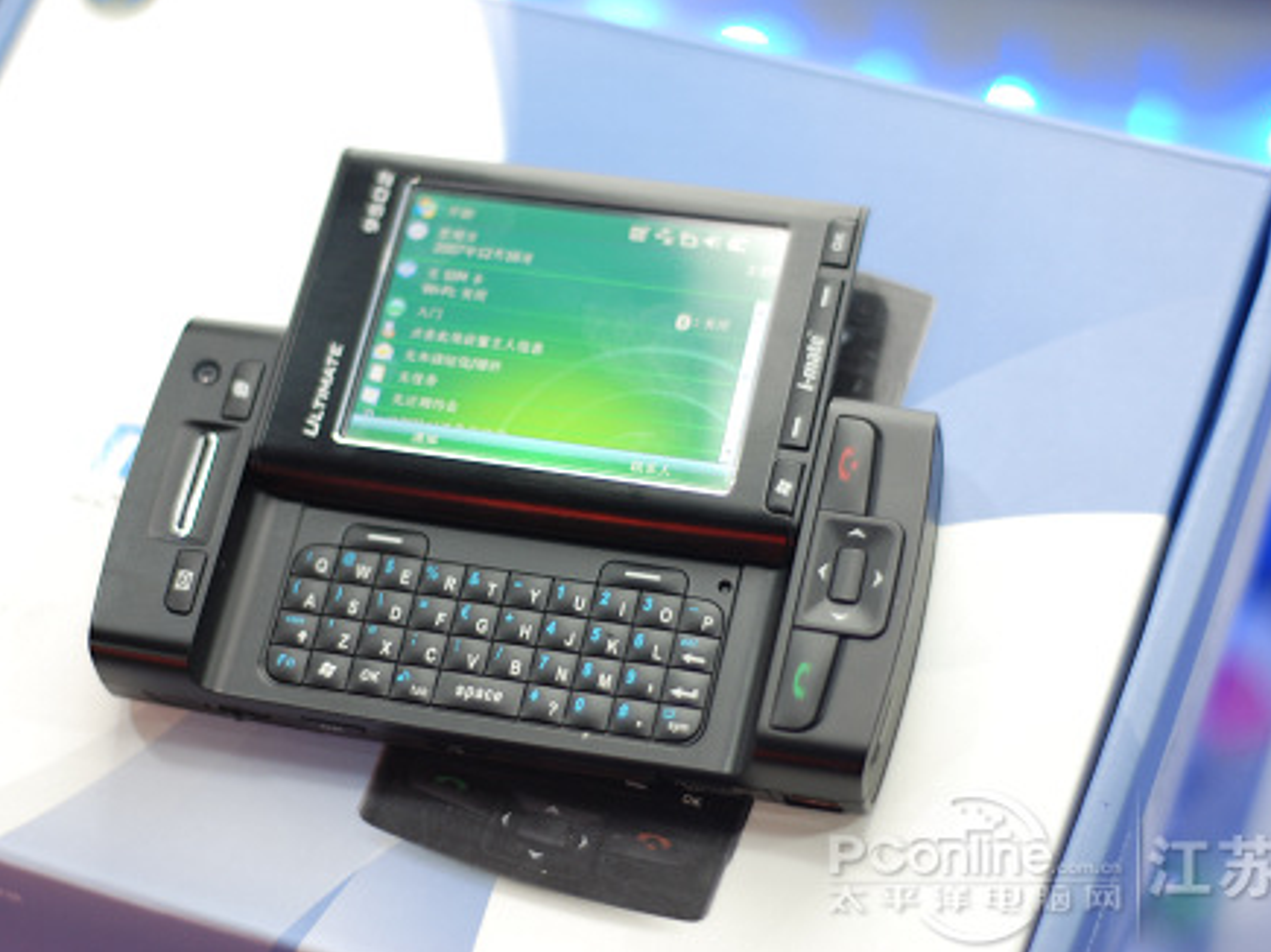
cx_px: 564
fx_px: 3047
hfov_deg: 23.6
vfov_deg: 17.8
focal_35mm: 83
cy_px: 473
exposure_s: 1/20
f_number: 2.2
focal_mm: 50
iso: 200
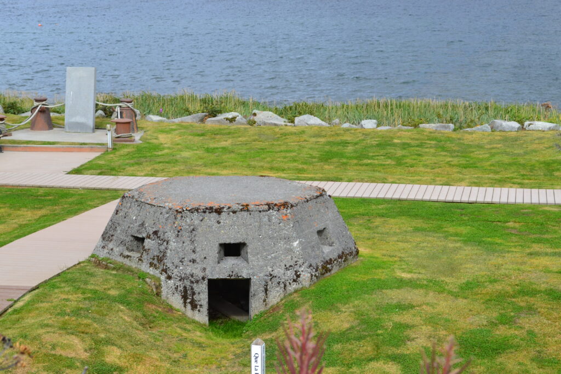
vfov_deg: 16.6
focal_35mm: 82
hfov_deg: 24.6
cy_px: 187
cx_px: 280
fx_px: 1286
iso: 400
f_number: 11
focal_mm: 55
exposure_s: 1/320
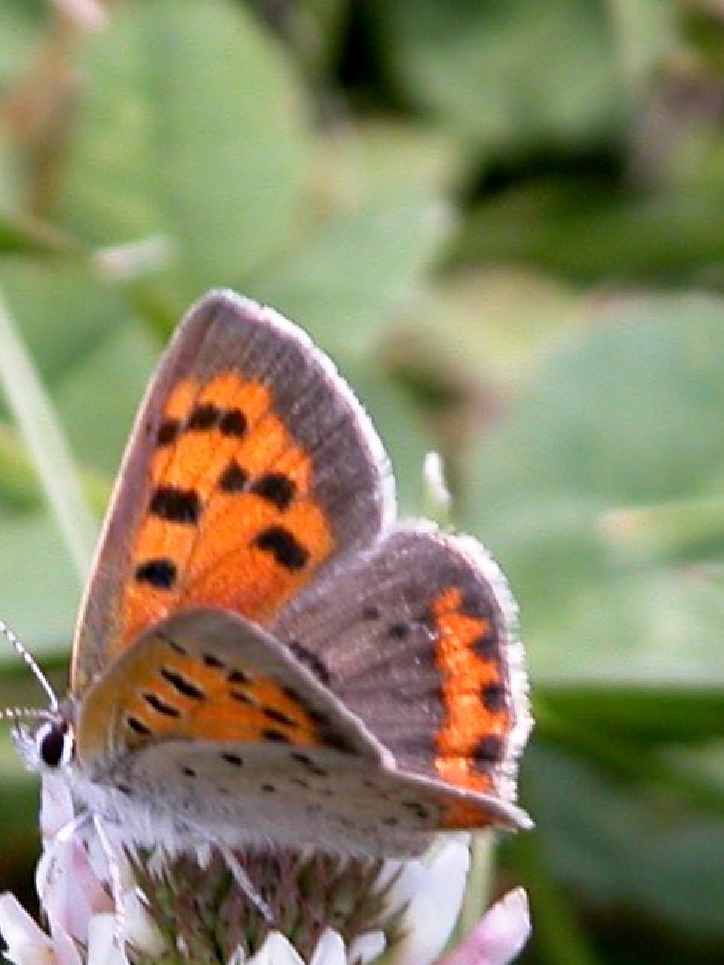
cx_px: 72
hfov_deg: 2.7
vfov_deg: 3.6
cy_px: 895
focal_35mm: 553
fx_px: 15421
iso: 100
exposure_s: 1/402
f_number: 4.2
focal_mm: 71.2
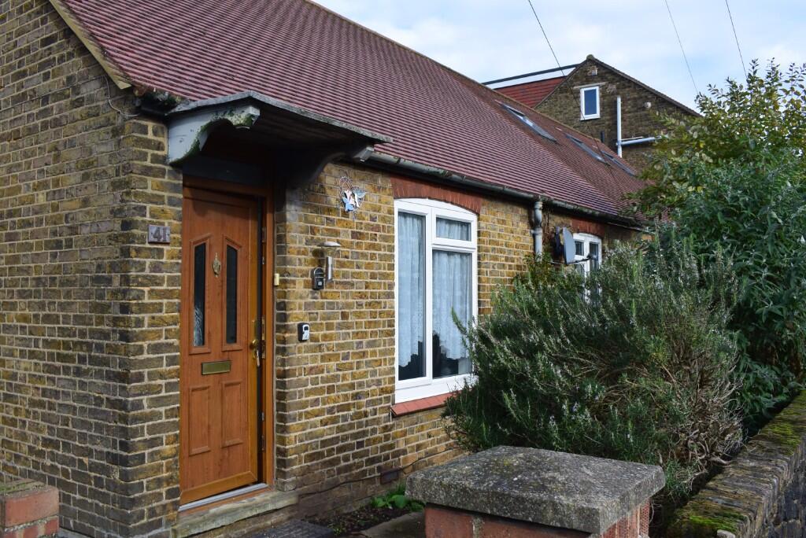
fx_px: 739
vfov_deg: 40.0
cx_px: 403
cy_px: 269
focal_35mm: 33
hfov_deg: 57.2
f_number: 10
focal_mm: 22
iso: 400
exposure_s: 1/250
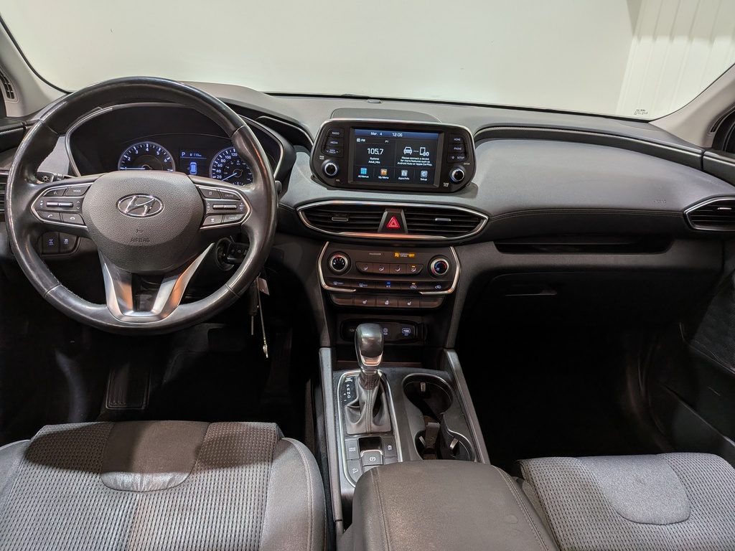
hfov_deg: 71.6
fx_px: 510
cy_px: 276
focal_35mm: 24
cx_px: 368
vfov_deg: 56.8
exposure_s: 1/121
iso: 26
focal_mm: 4.53
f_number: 1.7
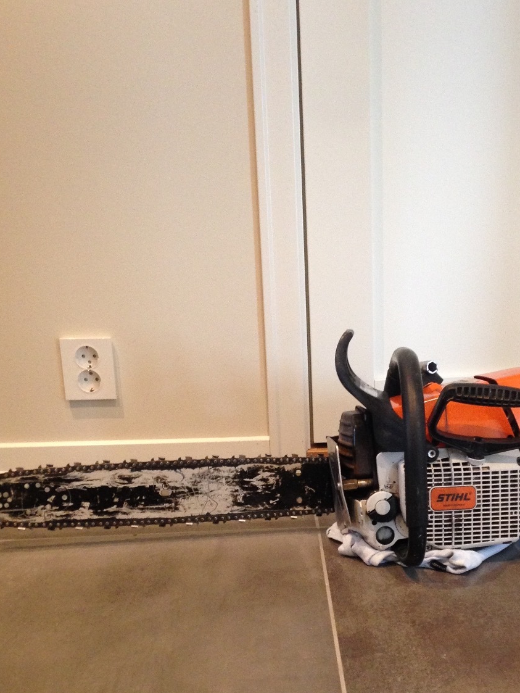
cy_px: 464
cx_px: 327
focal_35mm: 47
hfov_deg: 30.8
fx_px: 941
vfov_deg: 39.9
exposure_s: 1/20
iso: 250
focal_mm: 4.12
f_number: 2.4
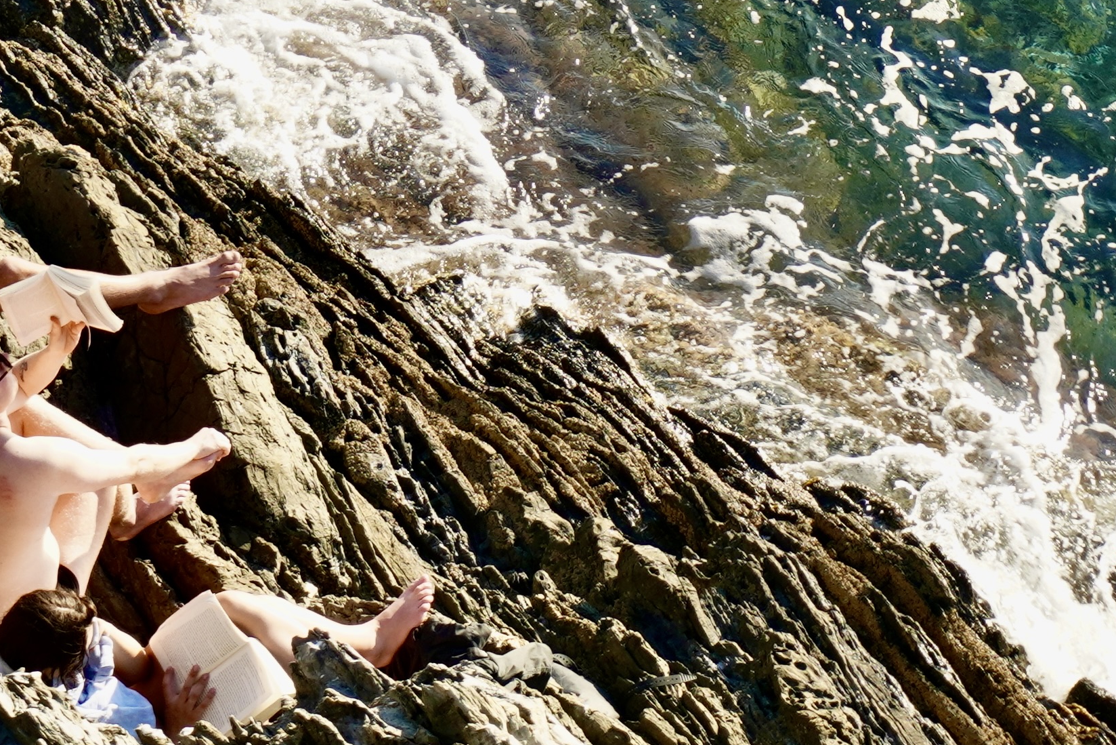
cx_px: 423
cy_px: 190
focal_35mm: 171
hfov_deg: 12.0
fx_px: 5301
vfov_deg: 8.0
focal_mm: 50
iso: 125
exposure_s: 1/160
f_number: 5.6
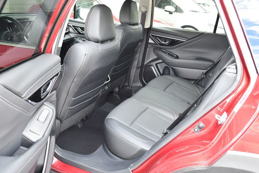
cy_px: 86
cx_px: 130
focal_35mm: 36
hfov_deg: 53.1
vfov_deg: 36.9
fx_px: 259
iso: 800
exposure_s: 1/160
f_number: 3.5
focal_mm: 18
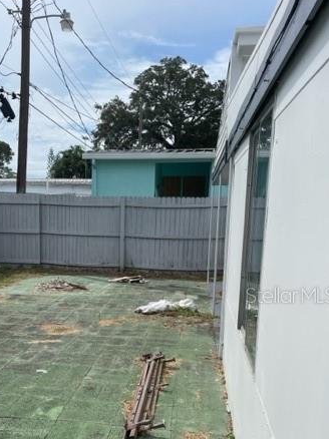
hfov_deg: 37.1
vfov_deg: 48.1
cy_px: 295
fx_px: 482
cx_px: 99
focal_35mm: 38
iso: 32
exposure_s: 1/5291
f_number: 1.6
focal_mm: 4.2
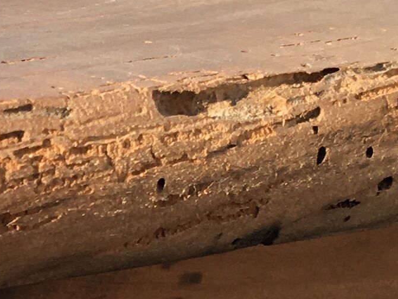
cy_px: 446
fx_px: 2001
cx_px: -397
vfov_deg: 8.4
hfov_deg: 10.4
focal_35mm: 174
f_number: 2.2
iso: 25
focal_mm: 4.15
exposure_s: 1/523
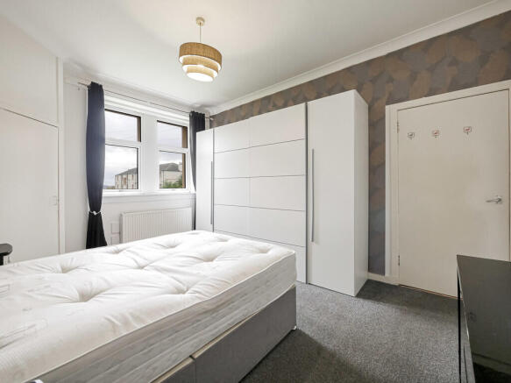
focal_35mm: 14
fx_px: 207
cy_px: 192
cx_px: 256
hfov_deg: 102.1
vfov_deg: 85.7
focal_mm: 7
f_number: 4
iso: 1000
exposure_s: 1/60
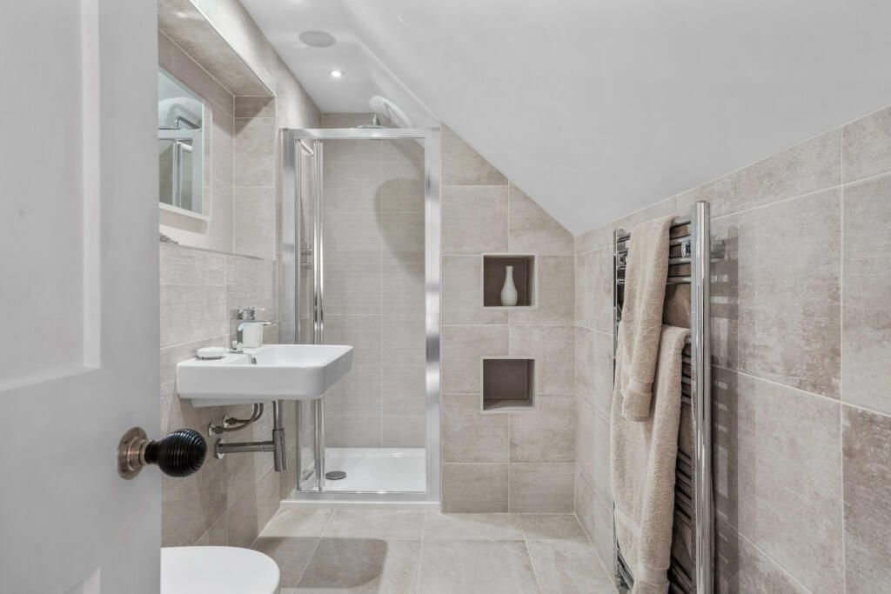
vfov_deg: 59.5
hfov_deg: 81.2
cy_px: 297
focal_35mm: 21
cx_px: 446
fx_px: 520
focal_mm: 21
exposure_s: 1/1.67
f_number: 8
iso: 250
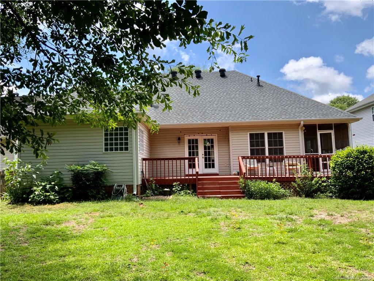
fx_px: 313
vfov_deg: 48.2
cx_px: 187
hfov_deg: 61.7
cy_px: 140
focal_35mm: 29
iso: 16
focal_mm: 3
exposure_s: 1/709
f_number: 1.8
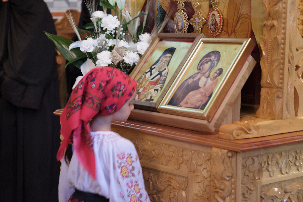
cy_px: 101
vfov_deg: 18.2
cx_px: 152
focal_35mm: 75
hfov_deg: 27.0
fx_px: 631
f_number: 2
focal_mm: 50
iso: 2500
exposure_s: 1/60
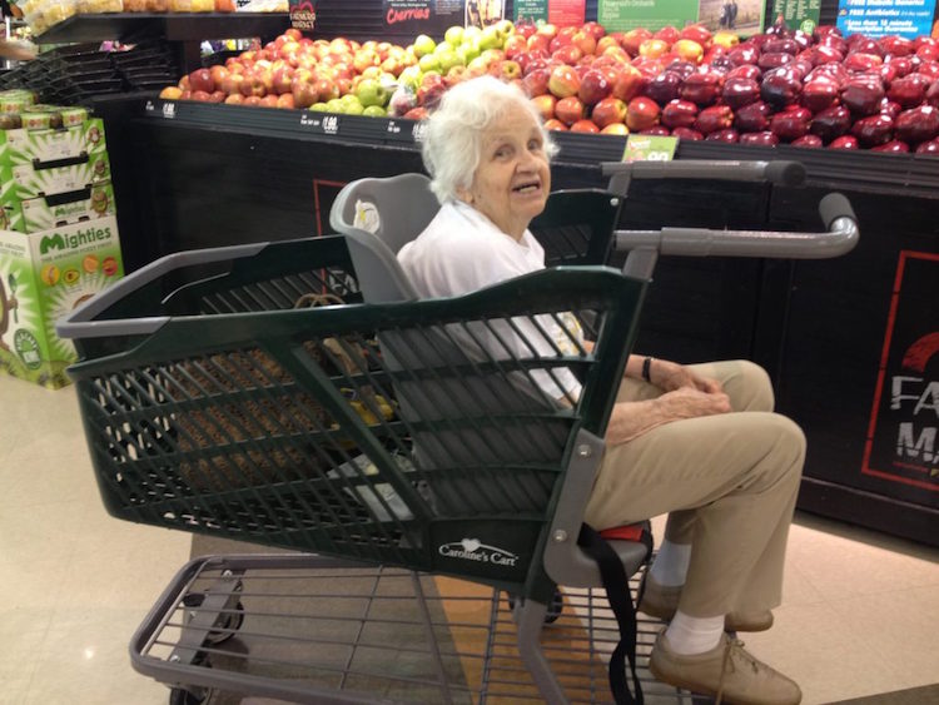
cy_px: 352
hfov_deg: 52.6
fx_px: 950
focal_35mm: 35
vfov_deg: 40.7
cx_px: 470
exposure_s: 1/20
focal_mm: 4.28
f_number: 2.4
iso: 100
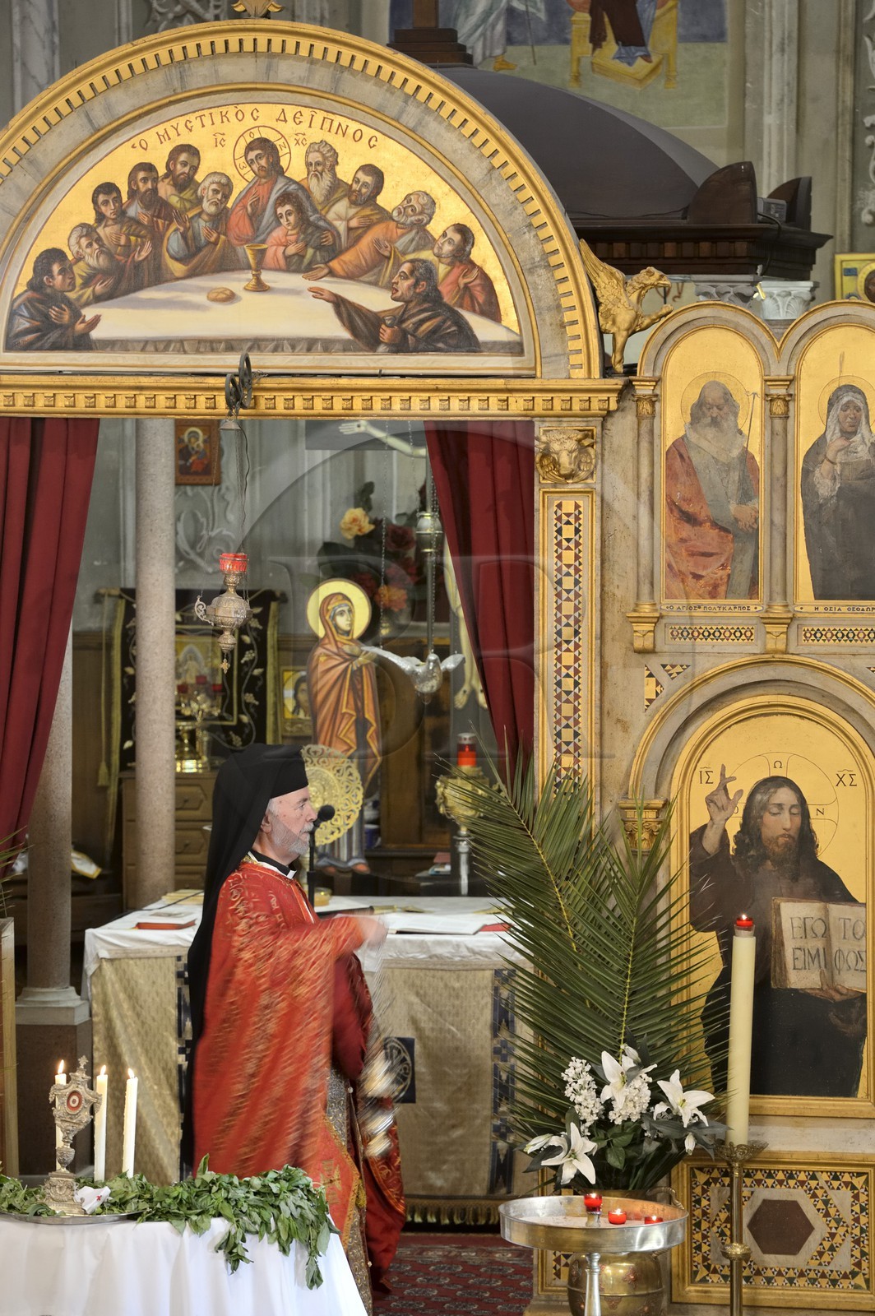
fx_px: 5843
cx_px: 438
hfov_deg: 8.6
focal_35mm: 160
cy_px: 658
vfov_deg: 12.8
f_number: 5
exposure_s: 1/40
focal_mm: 160
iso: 1600
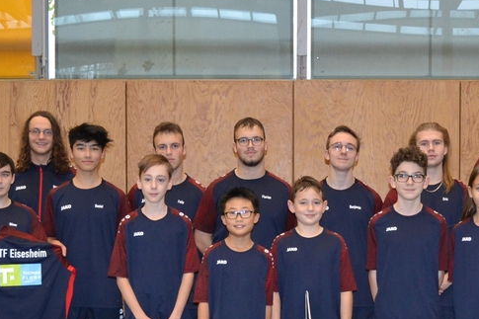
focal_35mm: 71
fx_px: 944
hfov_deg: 28.2
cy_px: 292
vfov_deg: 18.8
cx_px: 326
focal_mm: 24
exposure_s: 1/60
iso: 1600
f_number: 4
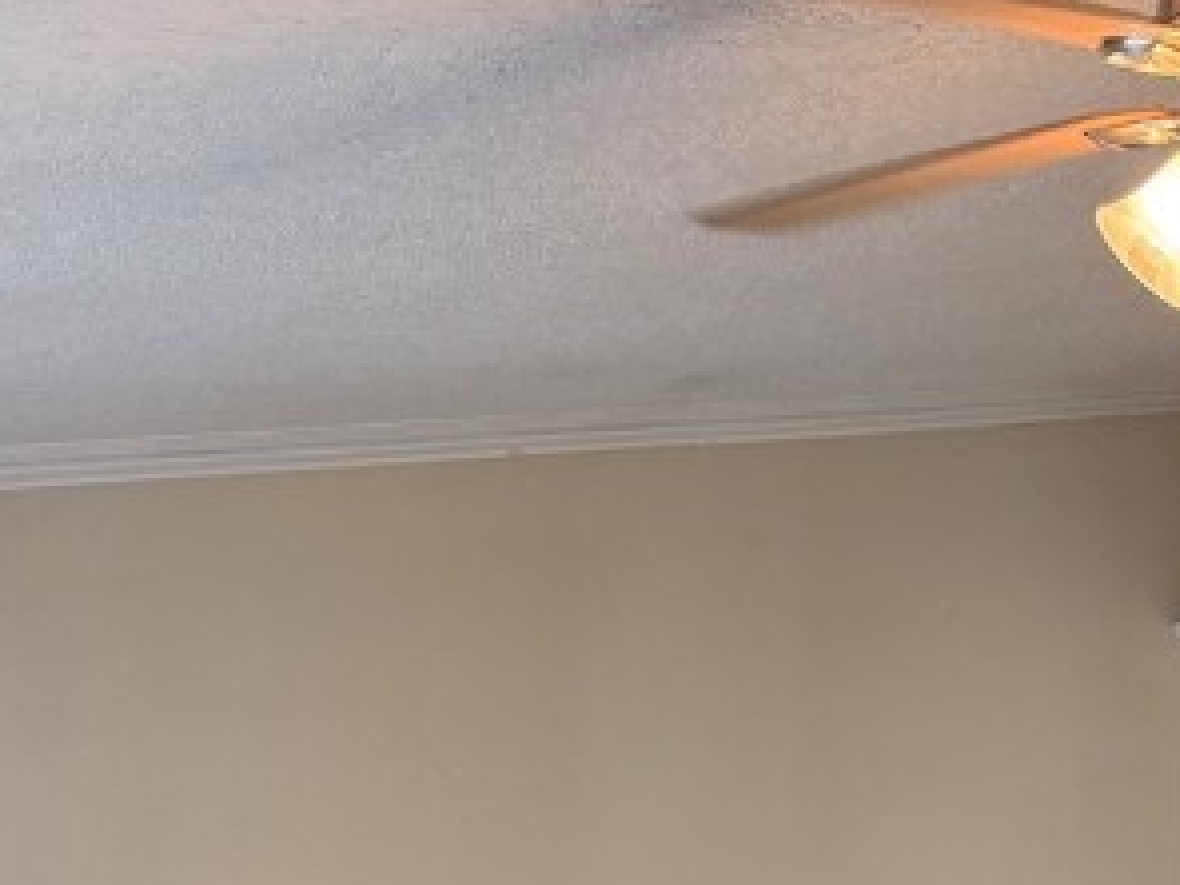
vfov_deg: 16.4
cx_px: 1100
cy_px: 1268
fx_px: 2829
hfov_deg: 22.9
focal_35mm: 83
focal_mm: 6.76
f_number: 1.78
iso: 250
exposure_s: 1/60
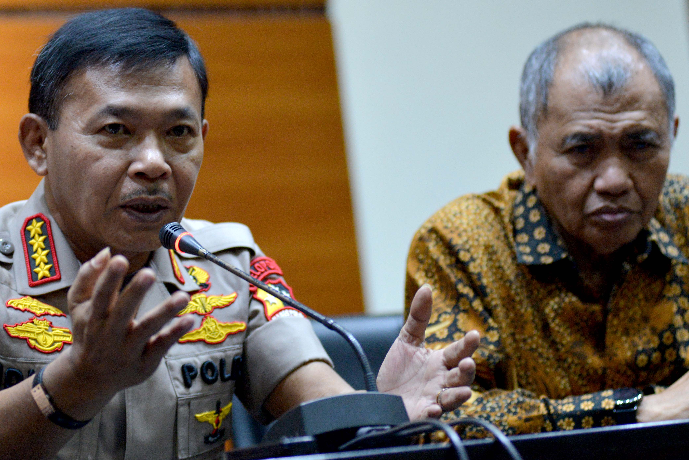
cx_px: 320
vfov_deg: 8.5
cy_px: 194
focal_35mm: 161
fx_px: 3082
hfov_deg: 12.8
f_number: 2.8
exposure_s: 1/160
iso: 2500
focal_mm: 112
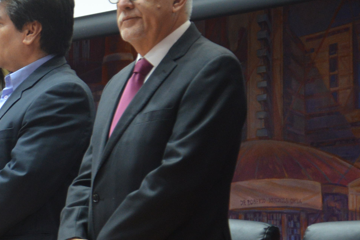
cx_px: -179
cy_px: 227
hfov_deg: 11.5
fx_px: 1720
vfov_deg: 8.0
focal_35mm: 172
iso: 1600
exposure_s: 1/13
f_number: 4.2
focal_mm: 55
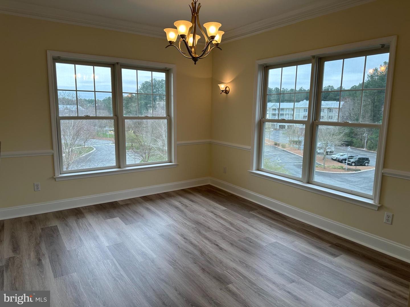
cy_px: 154
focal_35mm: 24
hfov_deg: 71.6
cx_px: 205
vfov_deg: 56.8
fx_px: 284
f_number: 1.78
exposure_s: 1/230
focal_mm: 6.86
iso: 80
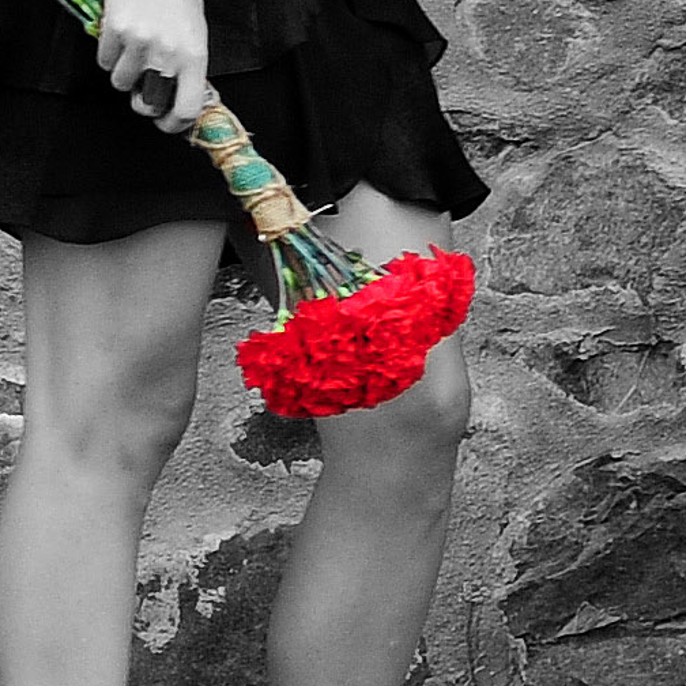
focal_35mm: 416
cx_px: 2235
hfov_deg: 4.0
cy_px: -517
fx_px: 9327
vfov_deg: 4.2
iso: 500
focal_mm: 58
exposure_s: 1/1250
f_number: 2.8
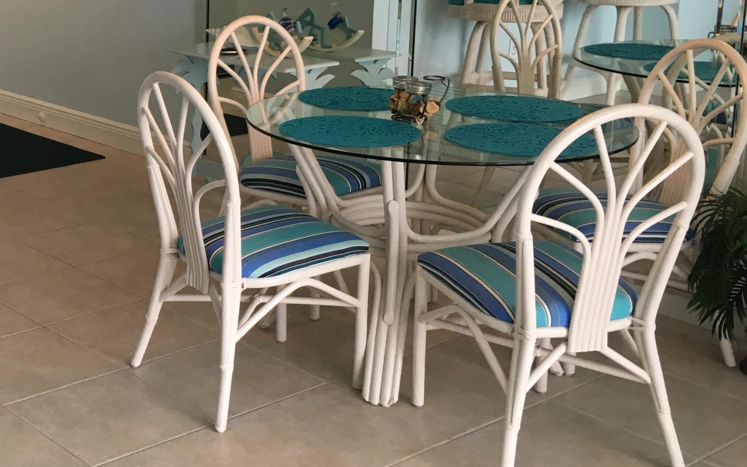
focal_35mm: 58
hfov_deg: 33.2
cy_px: 114
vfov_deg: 22.2
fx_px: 1181
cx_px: 67
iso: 25
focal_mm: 4.15
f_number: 2.2
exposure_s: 1/30
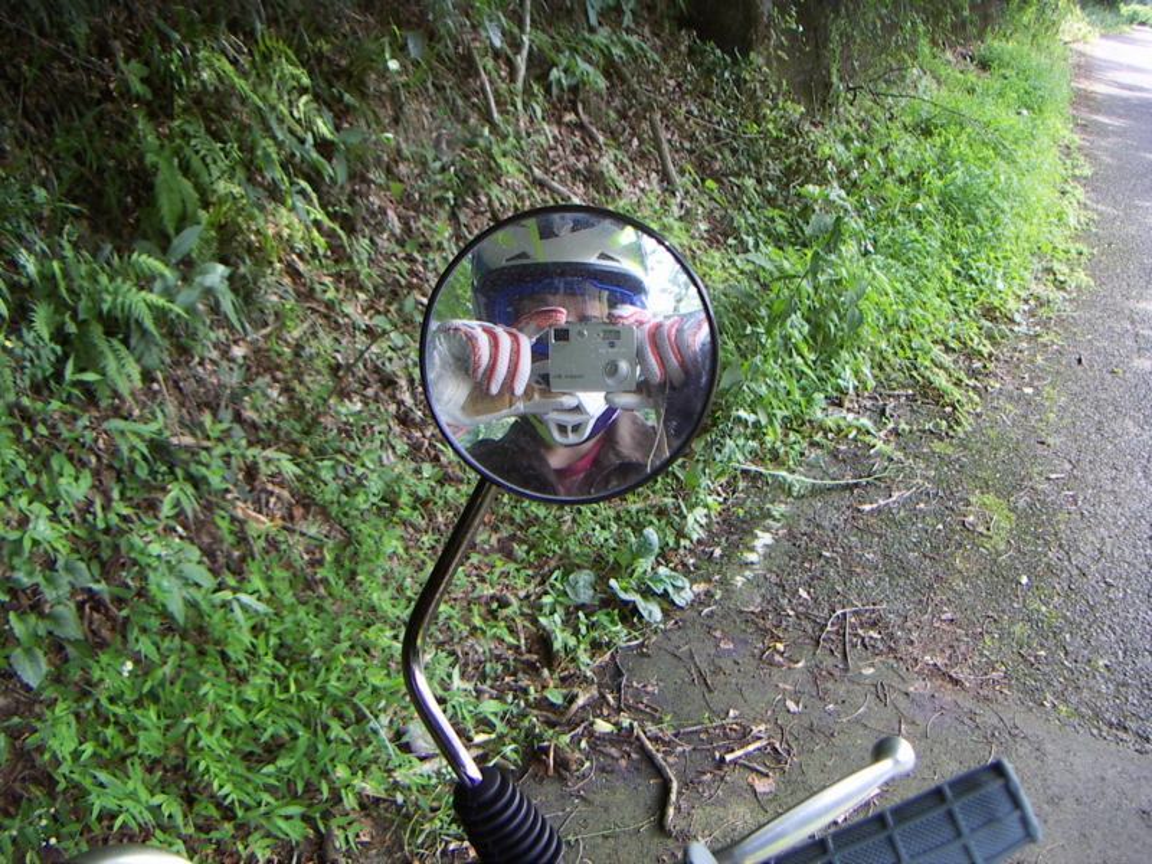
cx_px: 576
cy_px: 432
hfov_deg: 51.4
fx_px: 1198
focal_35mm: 36
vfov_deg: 39.7
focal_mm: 4.7
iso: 50
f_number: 2.8
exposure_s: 1/80
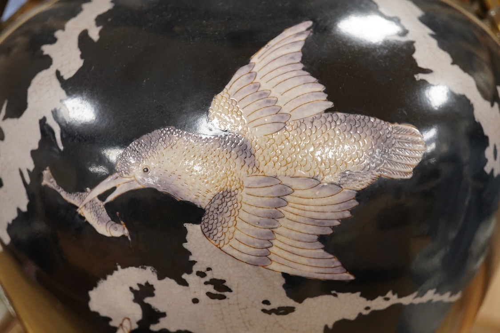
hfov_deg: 43.6
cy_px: 166
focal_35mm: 45
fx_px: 625
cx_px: 250
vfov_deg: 29.9
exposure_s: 1/160
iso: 2500
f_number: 8
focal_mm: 30
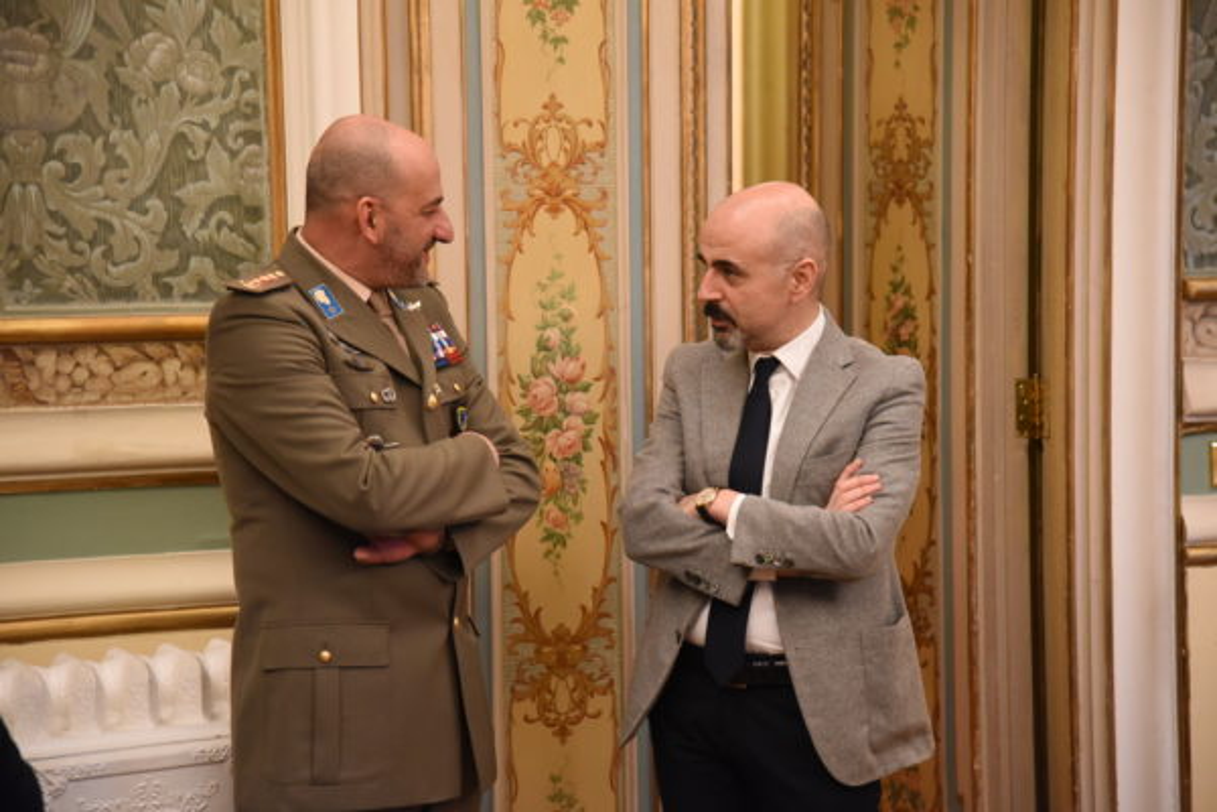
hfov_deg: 19.5
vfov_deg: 13.0
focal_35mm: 105
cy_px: 406
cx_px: 608
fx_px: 3549
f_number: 4
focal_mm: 105
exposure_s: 1/160
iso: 5000
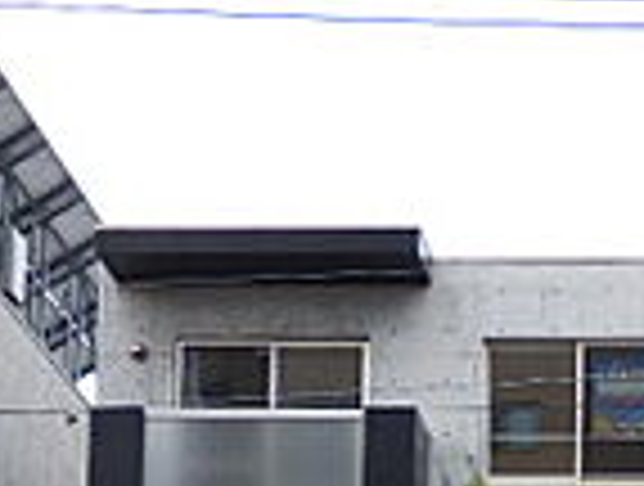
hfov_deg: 11.3
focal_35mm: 170
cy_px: 803
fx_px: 3171
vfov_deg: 8.5
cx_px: 856
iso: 100
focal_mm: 8.68
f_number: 3.8
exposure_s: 1/500
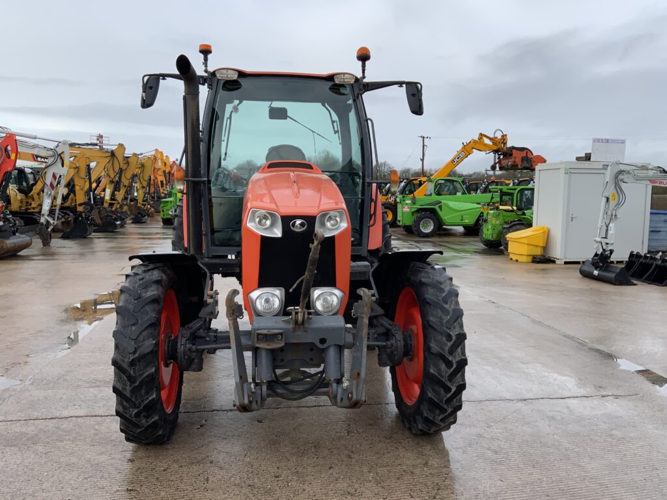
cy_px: 250
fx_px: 559
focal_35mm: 29
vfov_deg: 48.2
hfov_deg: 61.7
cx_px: 334
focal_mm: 3
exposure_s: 1/869
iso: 16
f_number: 1.8
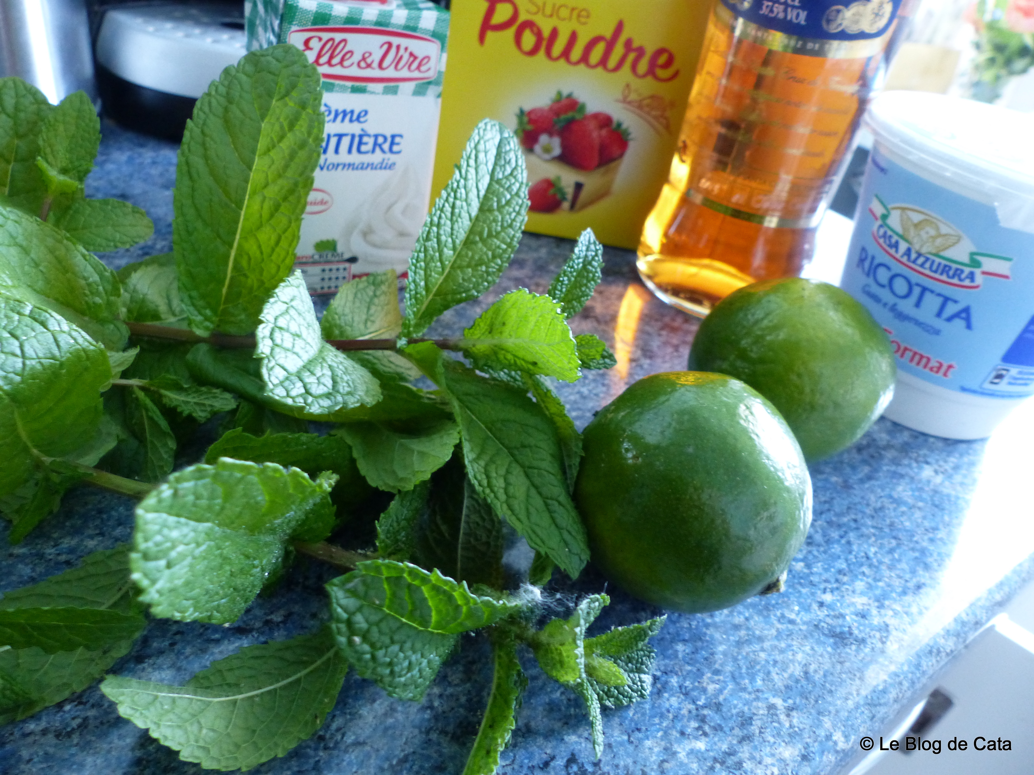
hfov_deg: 69.4
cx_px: 517
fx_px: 747
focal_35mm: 25
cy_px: 388
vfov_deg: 54.9
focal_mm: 4.5
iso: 400
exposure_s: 1/15
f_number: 2.8
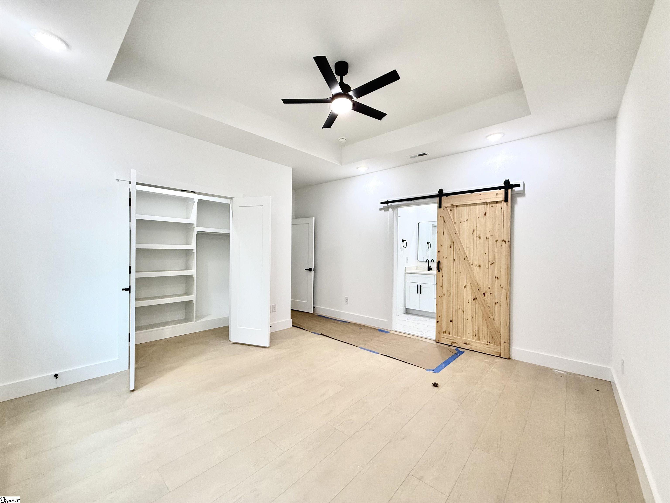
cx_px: 335
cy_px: 252
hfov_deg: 102.1
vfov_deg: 85.7
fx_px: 271
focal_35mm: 14
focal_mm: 2.22
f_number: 2.2
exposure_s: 1/120
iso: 250
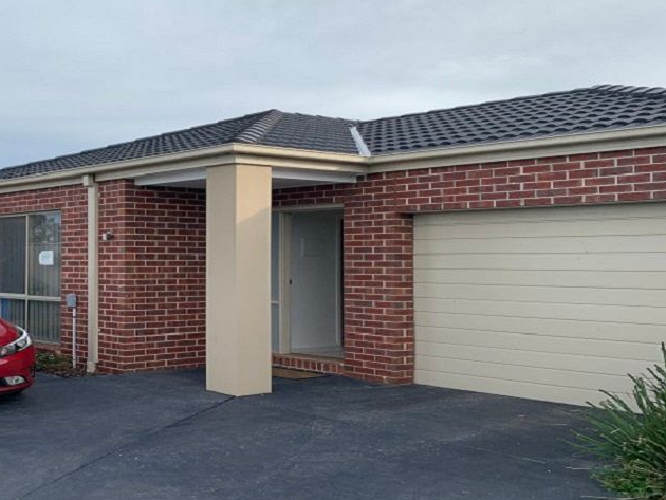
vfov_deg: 43.0
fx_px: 635
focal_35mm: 33
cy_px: 255
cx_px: 385
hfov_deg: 55.1
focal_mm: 4.25
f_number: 1.8
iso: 25
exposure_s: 1/1387
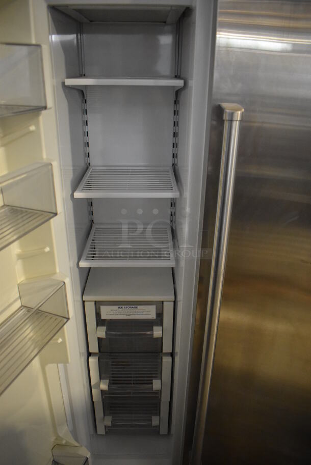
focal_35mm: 27
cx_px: 156
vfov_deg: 67.3
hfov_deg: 48.0
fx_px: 349
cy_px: 232
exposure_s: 1/125
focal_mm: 18
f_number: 3.5
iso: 3600
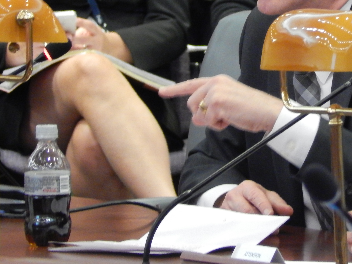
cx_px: 258
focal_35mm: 716
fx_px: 7281
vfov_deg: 2.1
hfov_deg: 2.8
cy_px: 27
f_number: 5.7
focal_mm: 69
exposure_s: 1/13
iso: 800
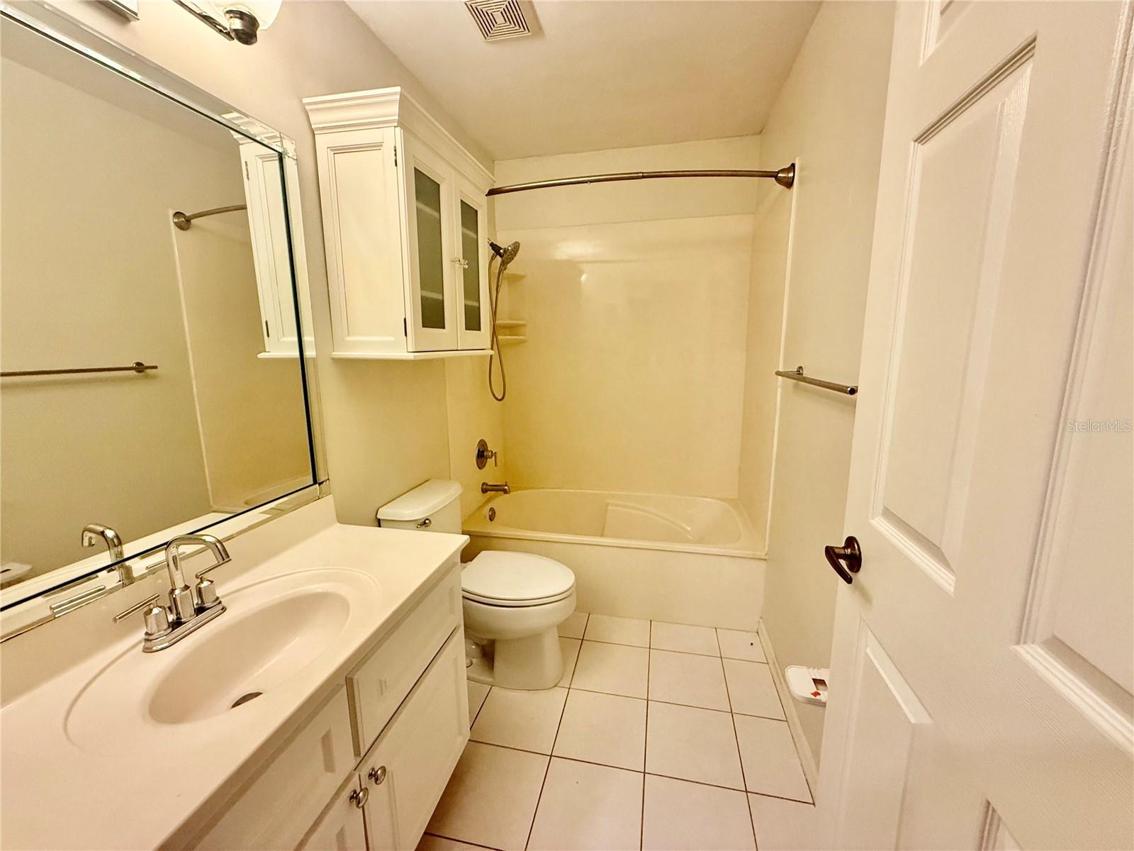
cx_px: 567
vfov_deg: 85.7
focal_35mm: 14
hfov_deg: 102.1
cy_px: 426
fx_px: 459
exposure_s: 1/120
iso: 320
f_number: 2.2
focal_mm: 2.22
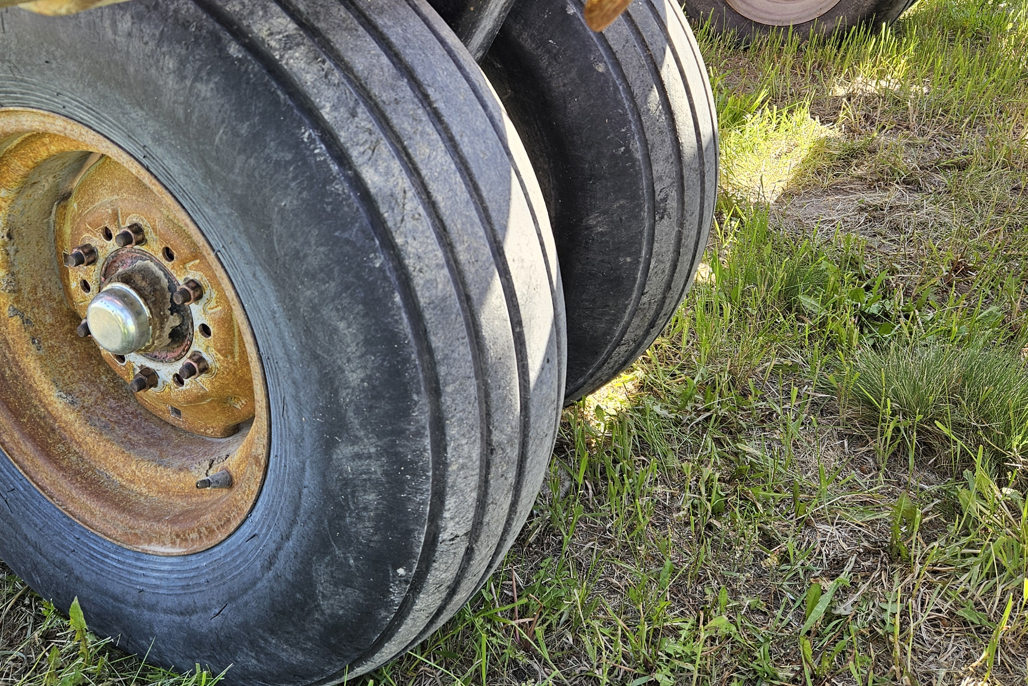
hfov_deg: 54.3
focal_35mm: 35
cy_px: 192
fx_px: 999
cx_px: 450
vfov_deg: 37.2
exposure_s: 1/120
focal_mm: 5.4
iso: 32
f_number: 1.8
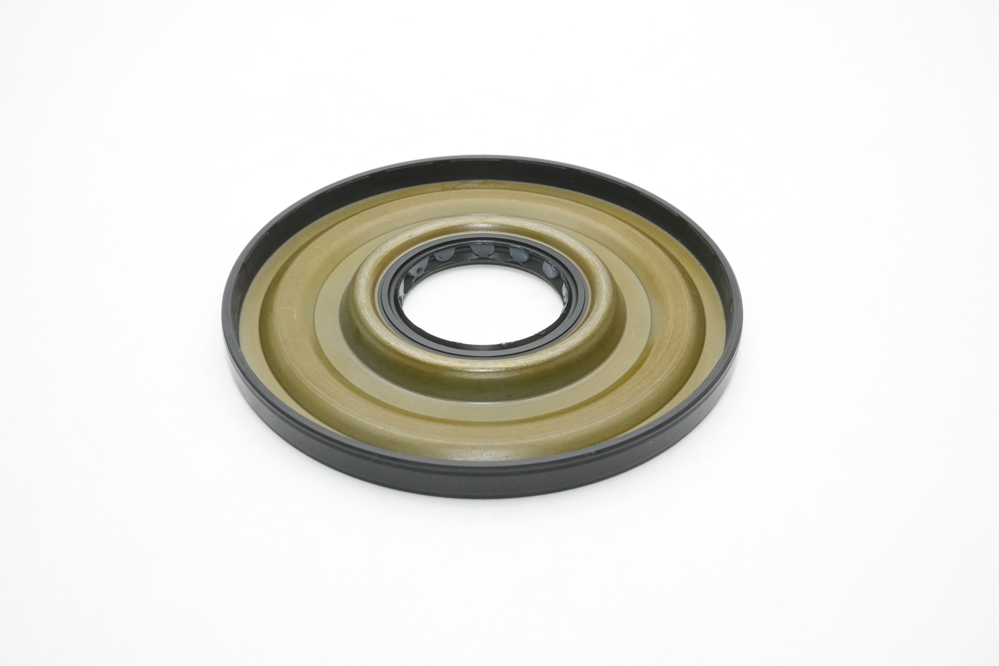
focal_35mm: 40
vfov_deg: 33.0
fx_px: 1124
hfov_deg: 47.9
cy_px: 333
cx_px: 500
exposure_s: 1/160
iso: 2500
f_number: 11
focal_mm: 27
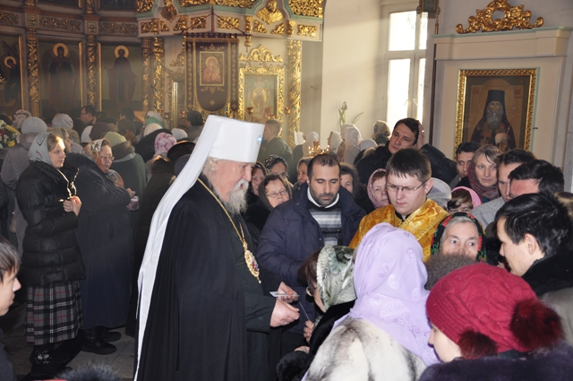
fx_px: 668
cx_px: 286
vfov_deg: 31.8
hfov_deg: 46.5
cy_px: 190
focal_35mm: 42
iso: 200
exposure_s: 1/60
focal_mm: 28
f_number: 4
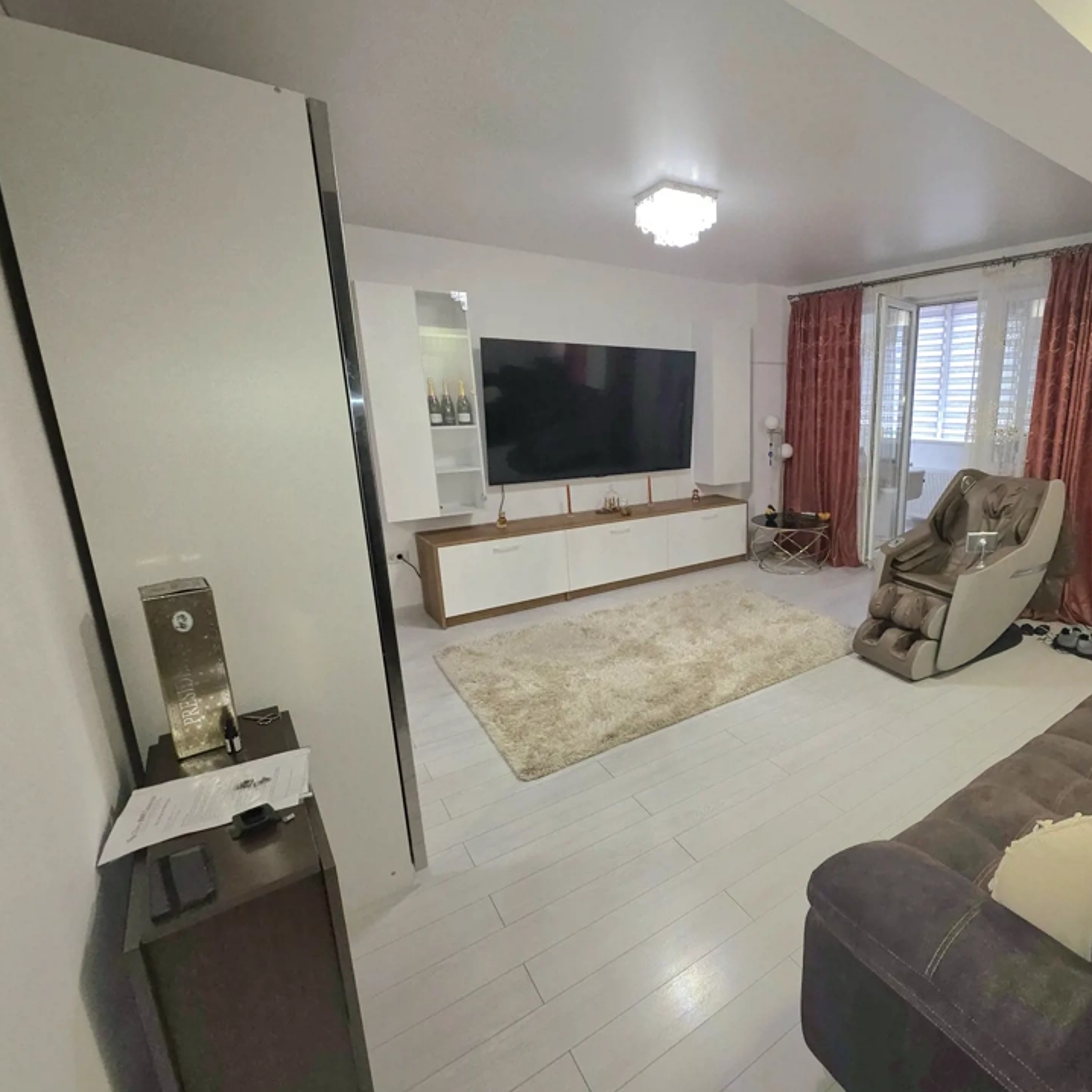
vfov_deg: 87.4
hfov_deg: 84.0
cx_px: 741
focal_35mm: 16
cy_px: 546
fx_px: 571
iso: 125
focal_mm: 2.2
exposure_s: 1/50.3
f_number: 1.9
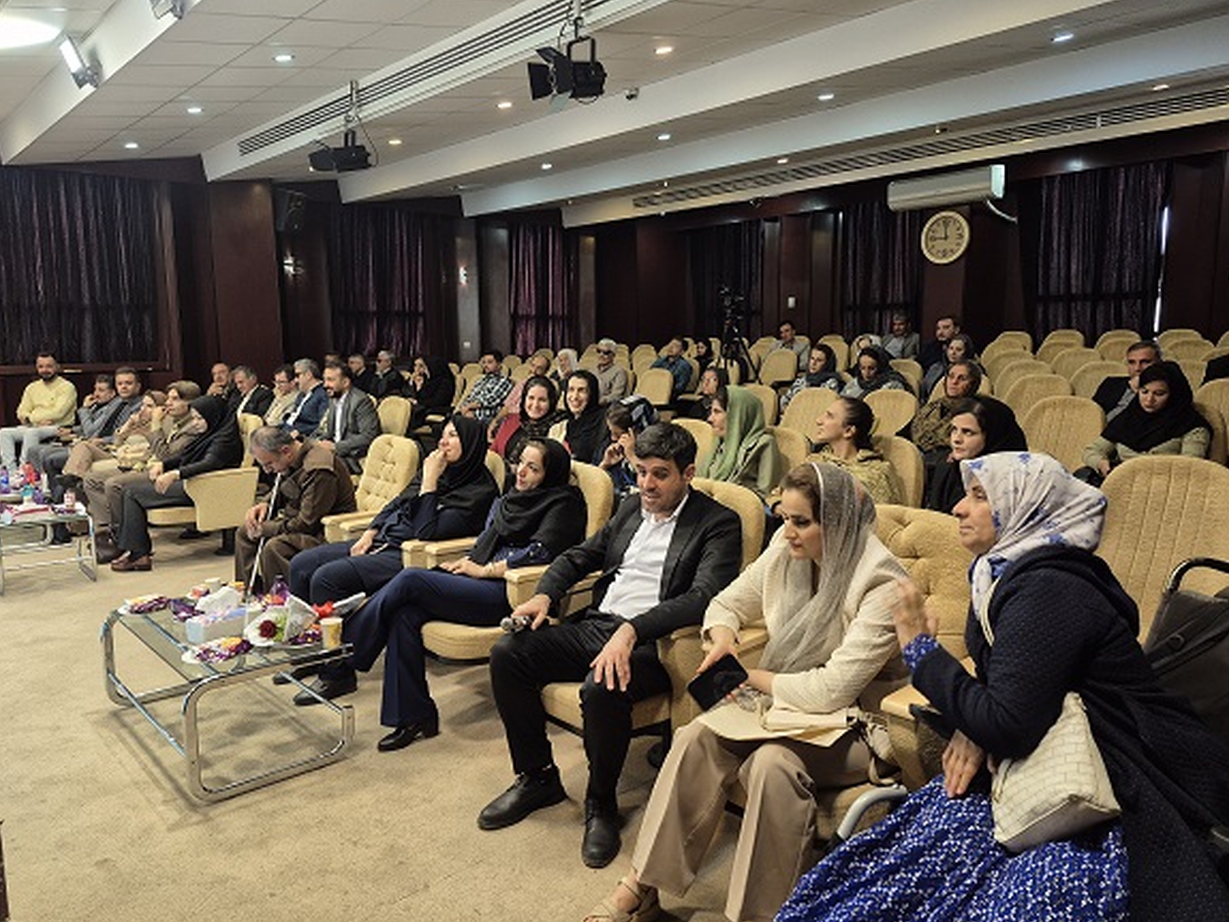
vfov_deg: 56.8
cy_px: 460
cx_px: 603
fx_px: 852
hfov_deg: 71.6
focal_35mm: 24
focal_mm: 5.4
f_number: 1.8
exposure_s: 1/100
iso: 400
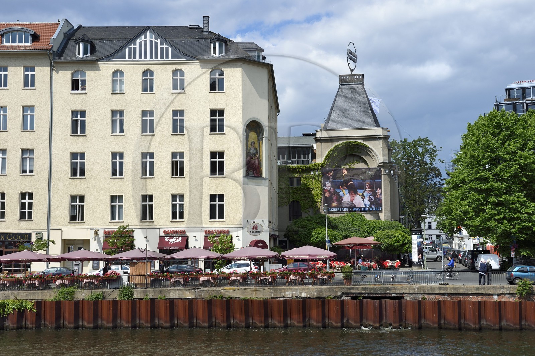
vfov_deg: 28.0
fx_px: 713
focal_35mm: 48
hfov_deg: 41.1
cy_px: 178
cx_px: 268
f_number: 14
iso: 200
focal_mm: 48
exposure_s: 1/250
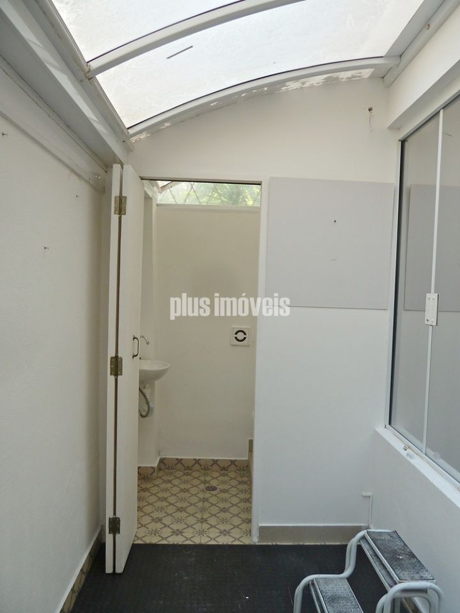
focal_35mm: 25
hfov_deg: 54.9
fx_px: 443
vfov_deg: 69.4
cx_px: 230
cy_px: 306
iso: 80
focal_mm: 4.1
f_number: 3.3
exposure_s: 1/80
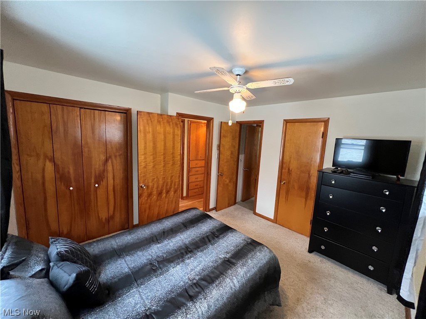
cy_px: 160
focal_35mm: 13
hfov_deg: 106.2
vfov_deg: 89.9
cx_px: 213
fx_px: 160
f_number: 1.8
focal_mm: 1.57
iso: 500
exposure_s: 1/60
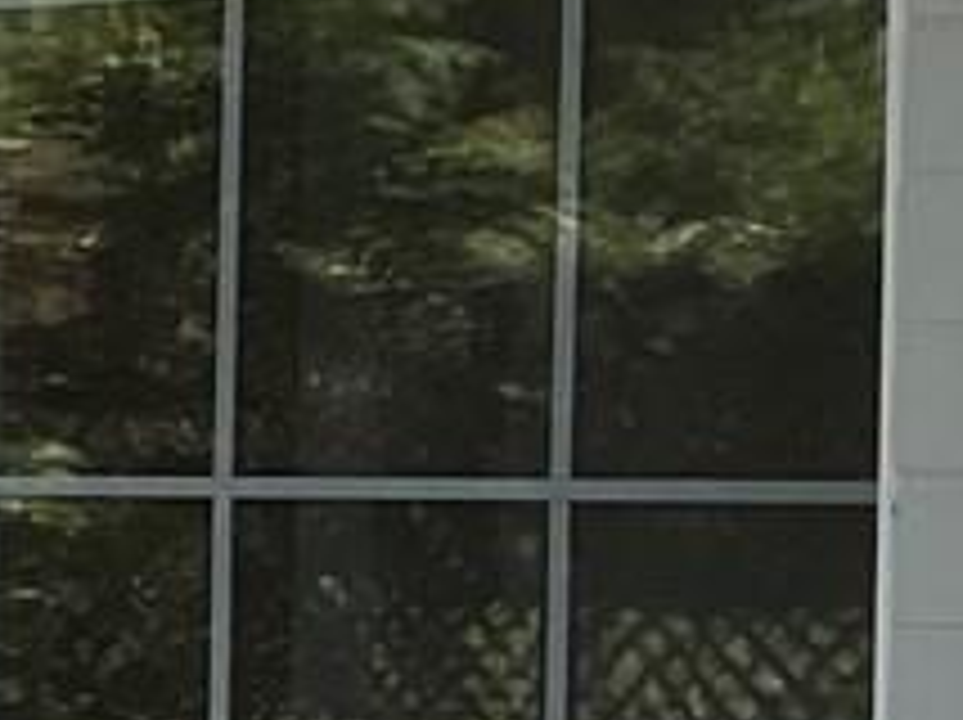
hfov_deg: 7.8
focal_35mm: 217
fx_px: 6030
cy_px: 680
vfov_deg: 6.8
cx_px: -2056
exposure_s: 1/180
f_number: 1.8
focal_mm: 3
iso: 16
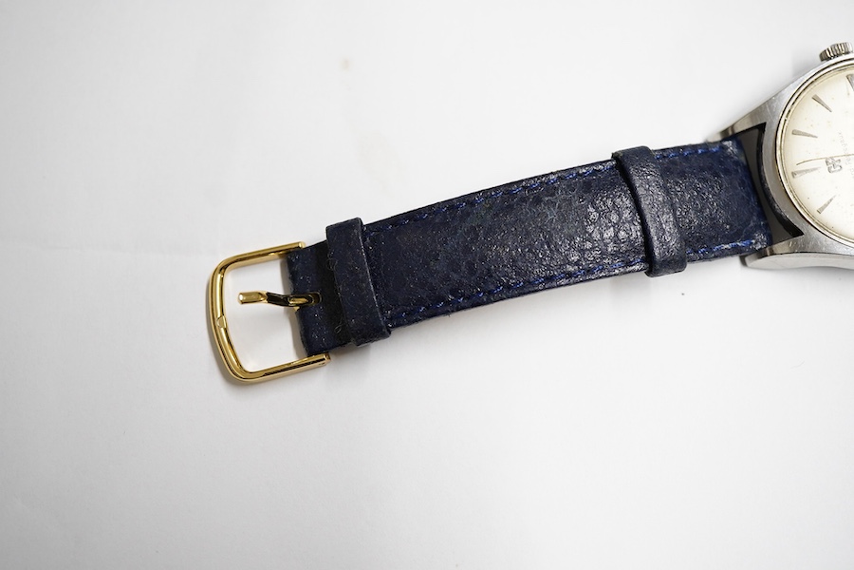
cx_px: 427
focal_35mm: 45
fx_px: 1067
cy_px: 285
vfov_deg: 29.9
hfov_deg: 43.6
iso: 1250
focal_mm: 30
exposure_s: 1/125
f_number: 7.1
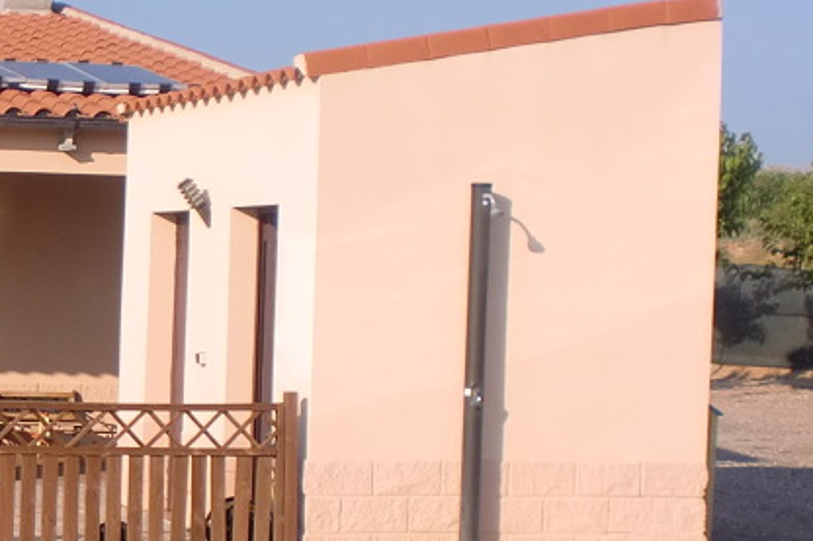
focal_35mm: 105
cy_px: 344
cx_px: -160
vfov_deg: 13.0
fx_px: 2370
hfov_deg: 18.5
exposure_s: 1/1000
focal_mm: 6.3
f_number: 3.1
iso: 64
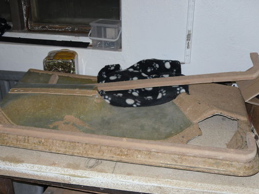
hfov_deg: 42.9
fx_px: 329
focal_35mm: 44
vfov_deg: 32.8
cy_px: 118
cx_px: 114
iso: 80
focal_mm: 6.3
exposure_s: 1/45
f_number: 3.5
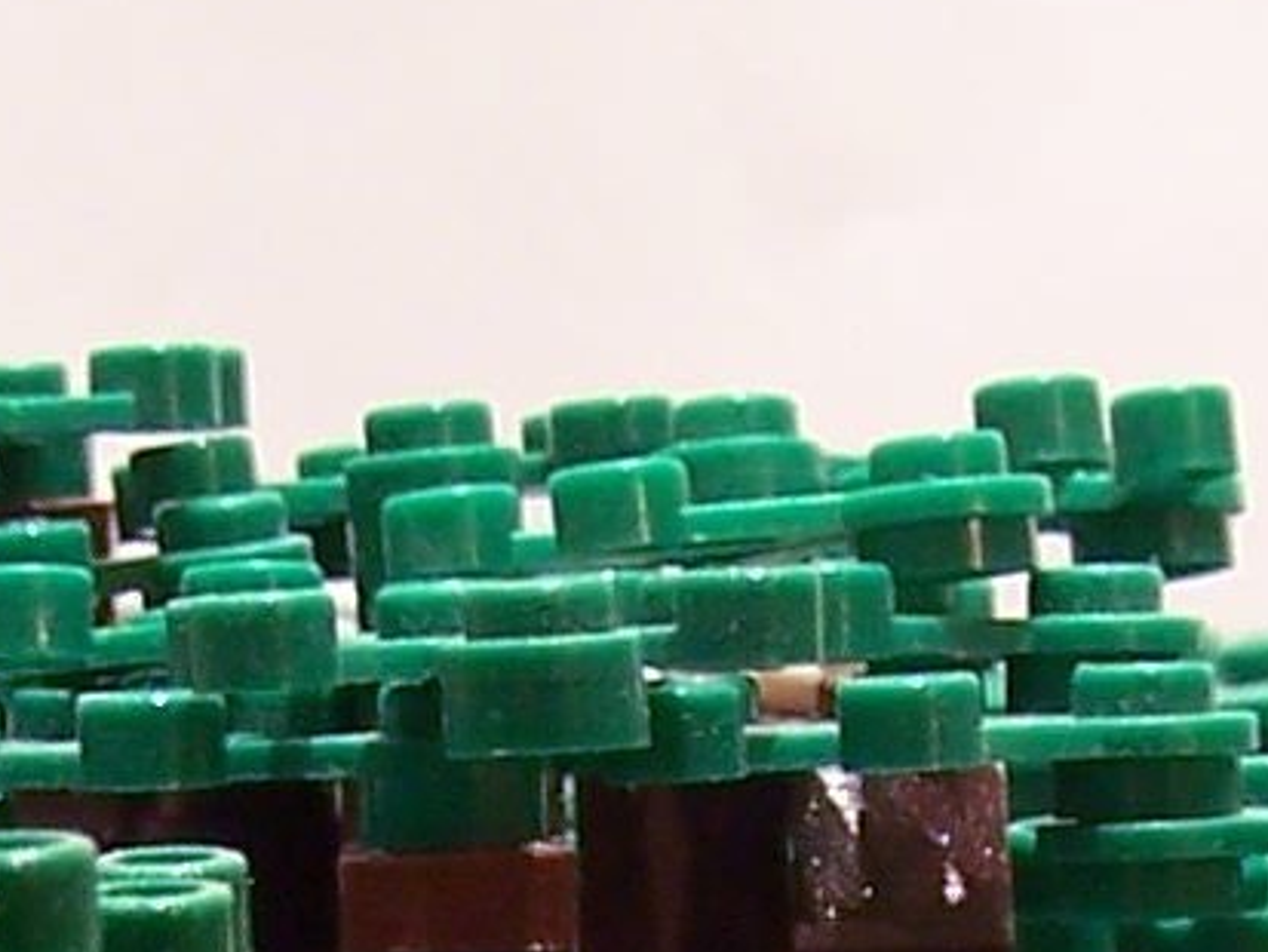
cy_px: 2481
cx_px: 476
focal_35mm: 237
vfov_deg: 6.0
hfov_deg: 8.3
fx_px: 8684
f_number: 2.8
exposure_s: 1/3
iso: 80
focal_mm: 6.3
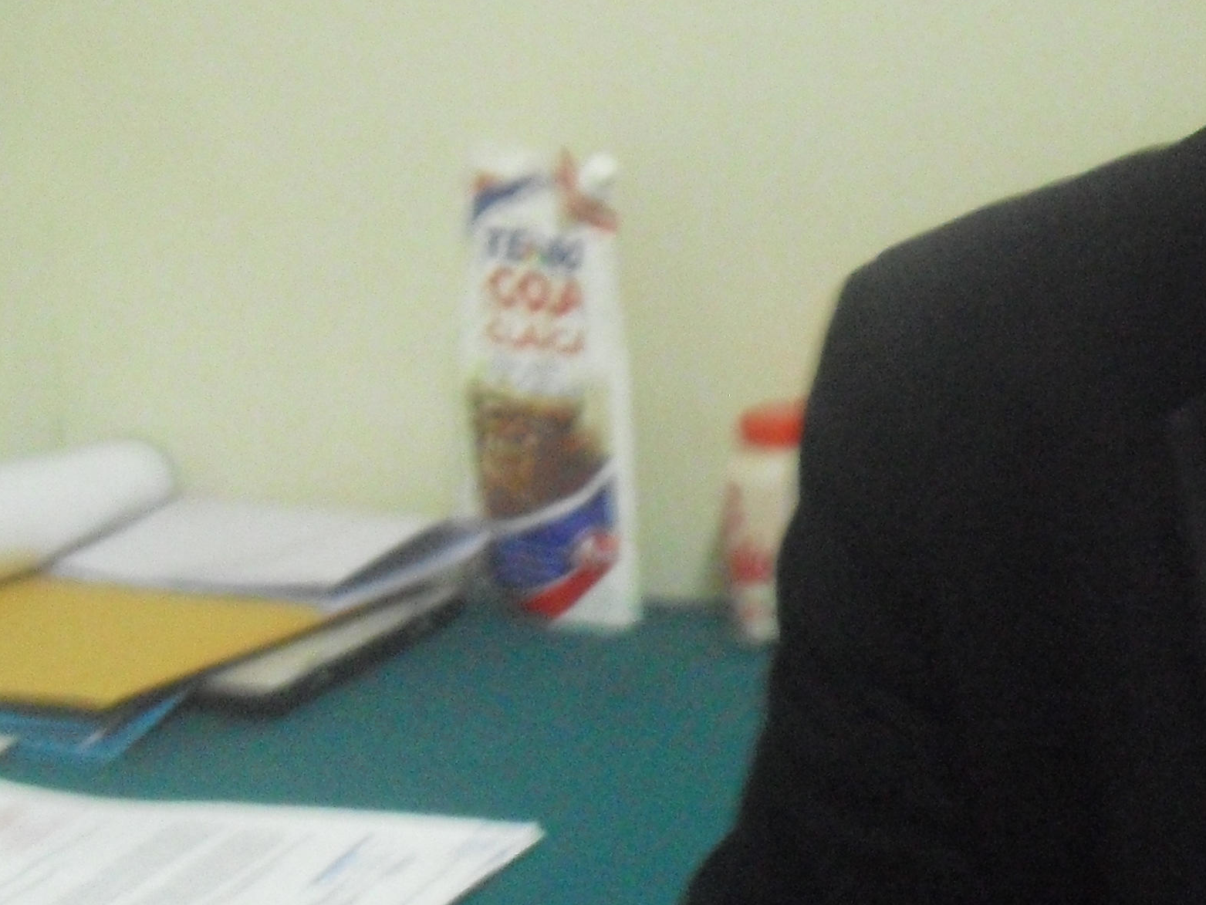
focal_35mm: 84
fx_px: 2927
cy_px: 190
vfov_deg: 17.4
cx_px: 1270
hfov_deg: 22.2
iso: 800
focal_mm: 6.3
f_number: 3.1
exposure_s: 1/30
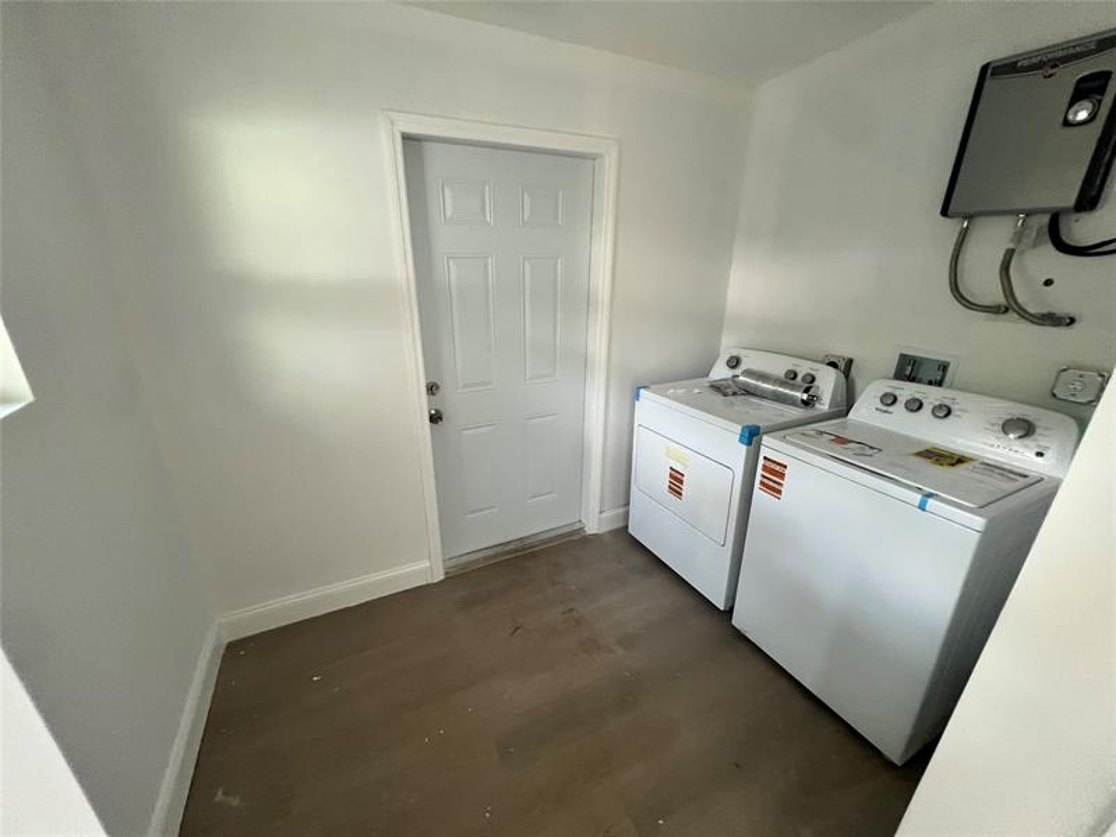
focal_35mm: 13
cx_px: 558
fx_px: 419
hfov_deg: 106.2
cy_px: 418
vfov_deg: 89.9
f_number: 1.8
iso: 320
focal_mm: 1.57
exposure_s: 1/60
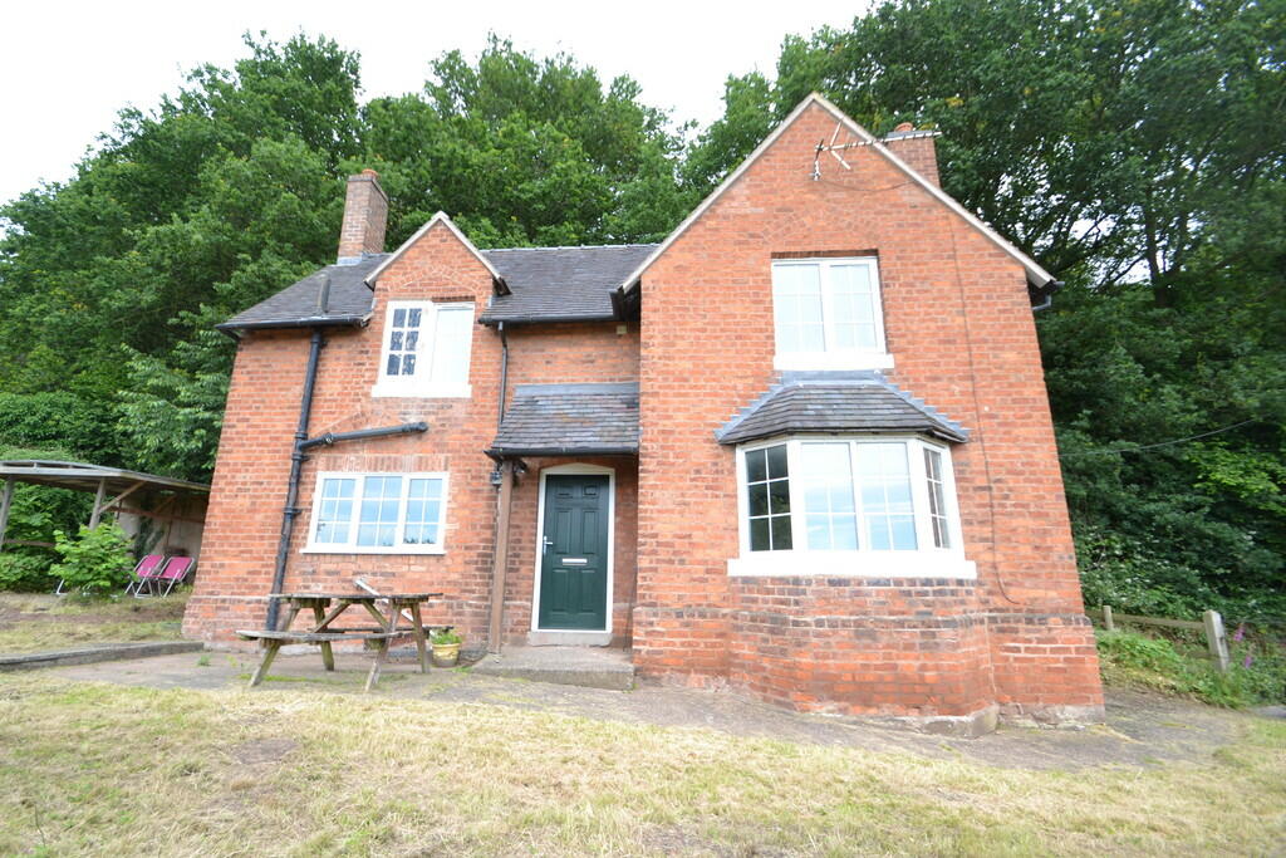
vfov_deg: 77.3
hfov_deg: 100.4
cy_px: 429
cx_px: 643
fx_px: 536
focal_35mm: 15
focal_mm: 10
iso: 110
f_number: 5.6
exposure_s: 1/125
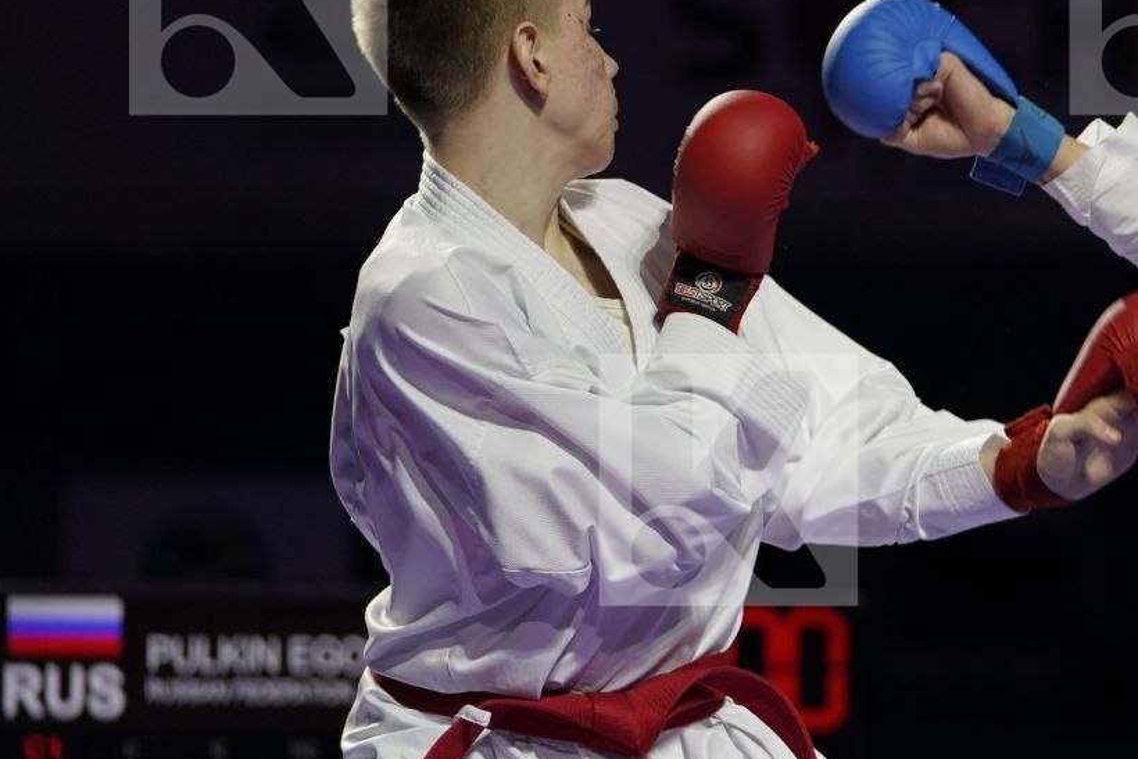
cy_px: 480
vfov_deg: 4.7
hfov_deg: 7.0
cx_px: 1199
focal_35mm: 292
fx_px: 9231
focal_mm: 133
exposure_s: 1/1000
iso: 1000
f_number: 2.8
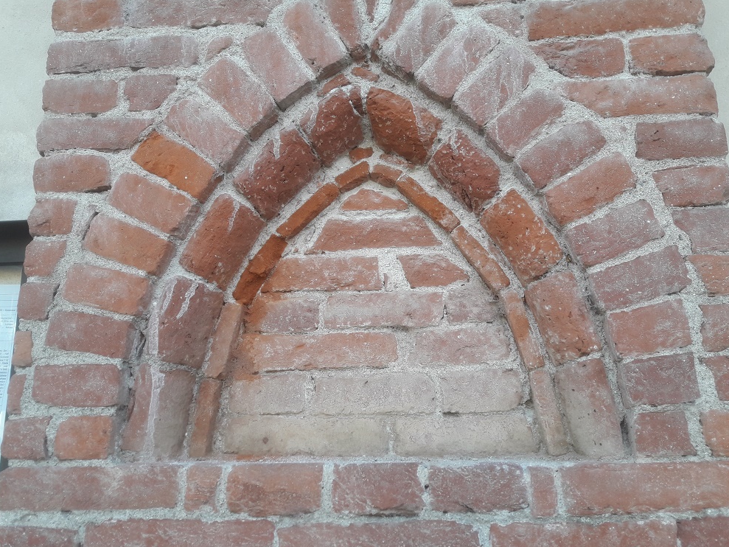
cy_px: 268
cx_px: 360
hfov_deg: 61.7
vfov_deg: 48.2
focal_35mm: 29
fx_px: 611
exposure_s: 1/159
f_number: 1.9
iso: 40
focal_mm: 3.7
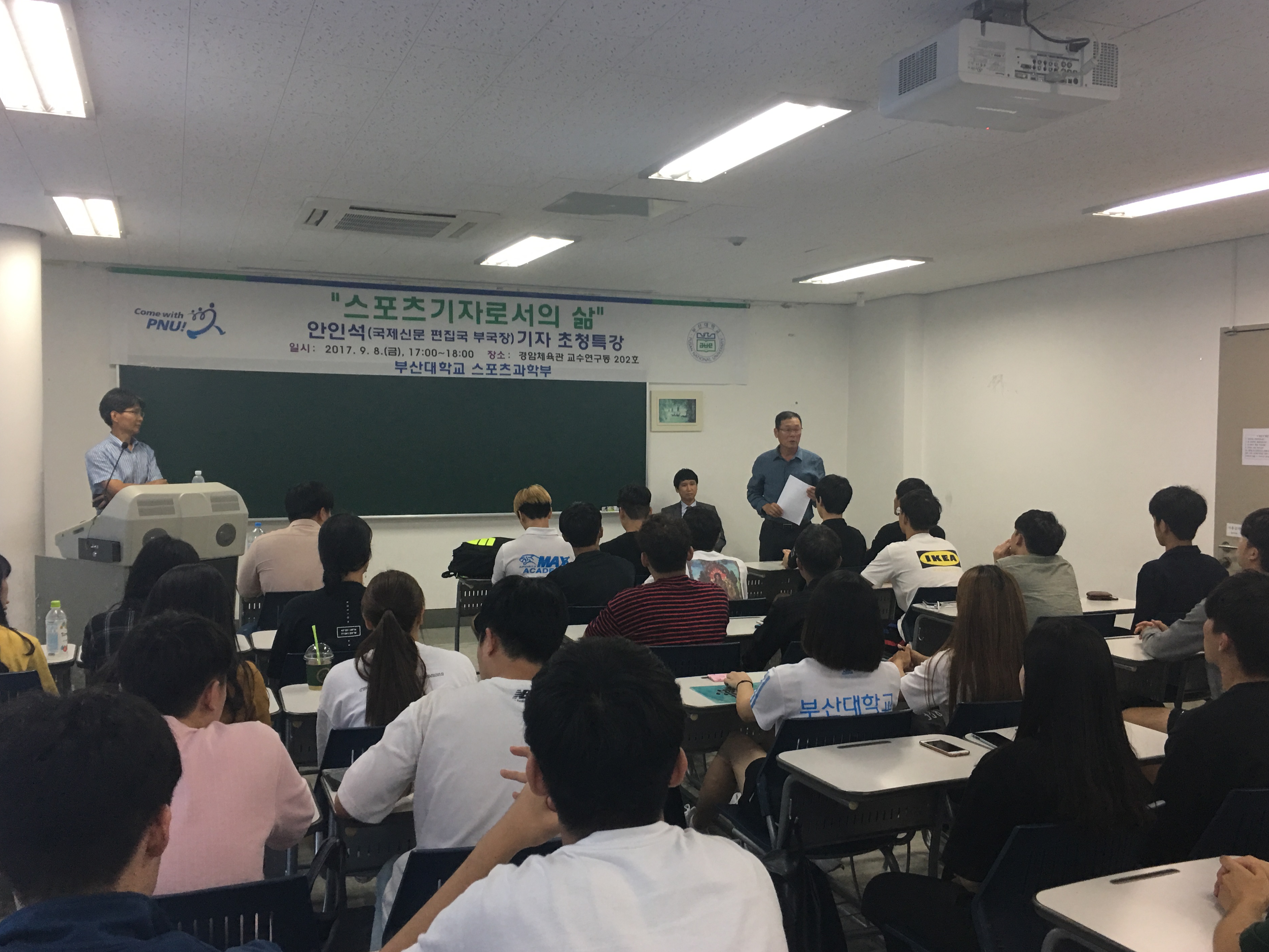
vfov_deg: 45.4
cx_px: 638
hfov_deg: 58.4
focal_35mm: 31
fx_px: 1136
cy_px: 487
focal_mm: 4.15
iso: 40
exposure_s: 1/30
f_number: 2.2
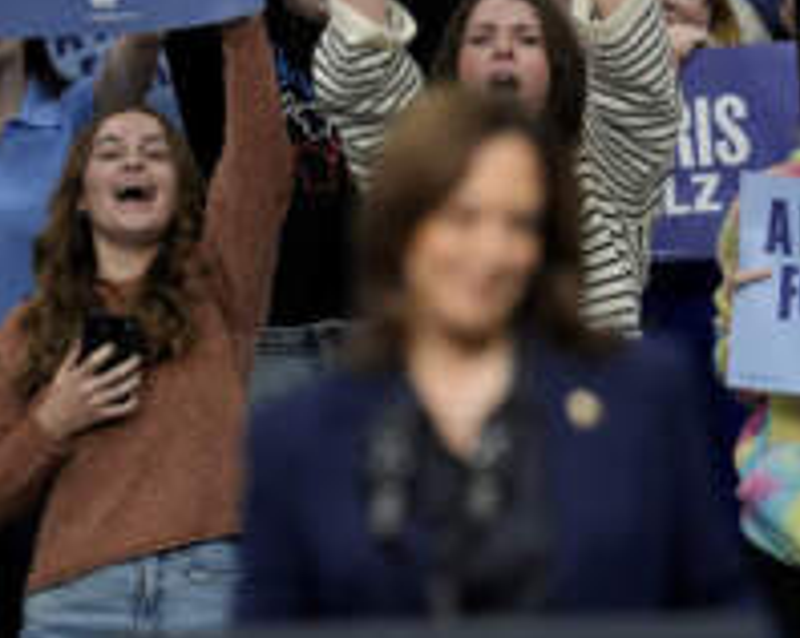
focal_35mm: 760
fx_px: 17977
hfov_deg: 2.5
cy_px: 103
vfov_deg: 2.0
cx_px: 513
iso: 3200
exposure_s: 1/200
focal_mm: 400
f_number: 4
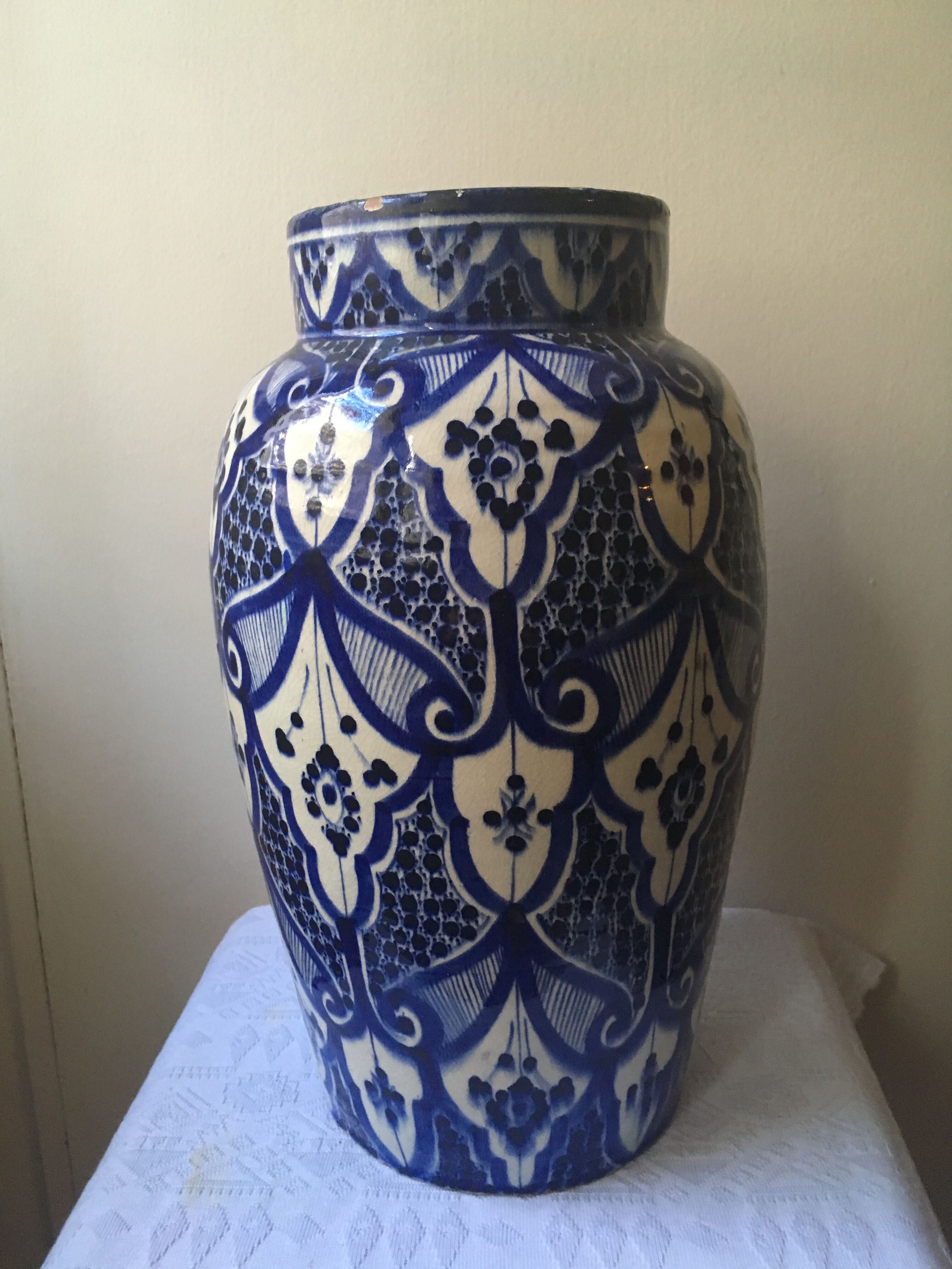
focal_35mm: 29
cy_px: 634
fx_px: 1063
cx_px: 476
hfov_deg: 48.2
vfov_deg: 61.7
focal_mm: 4.15
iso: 200
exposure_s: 1/33
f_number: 2.2
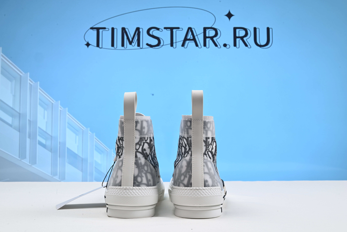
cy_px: 116
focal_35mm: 40
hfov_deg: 48.4
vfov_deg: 33.4
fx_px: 386
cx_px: 174
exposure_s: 1/2.5
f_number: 16
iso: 100
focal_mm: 40
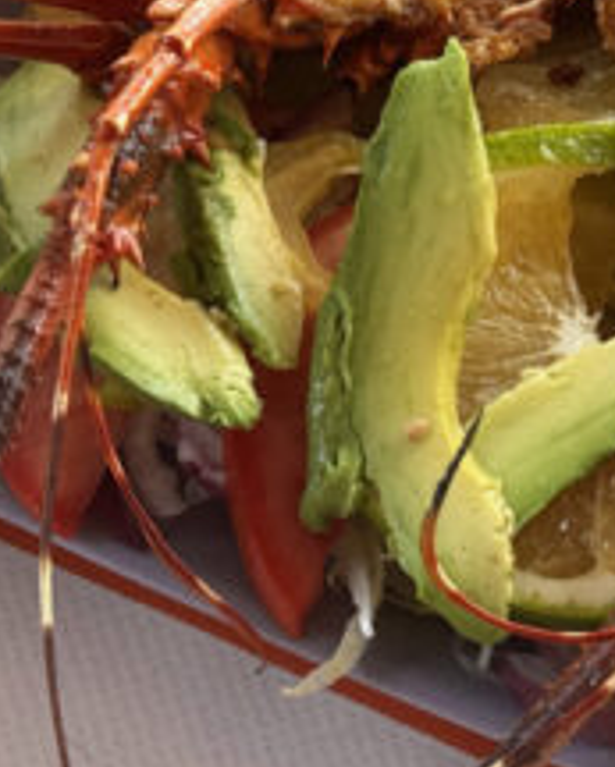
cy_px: 96
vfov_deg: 14.7
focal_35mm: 130
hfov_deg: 11.7
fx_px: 2956
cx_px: 651
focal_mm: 6.8
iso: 64
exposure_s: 1/731
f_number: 1.8
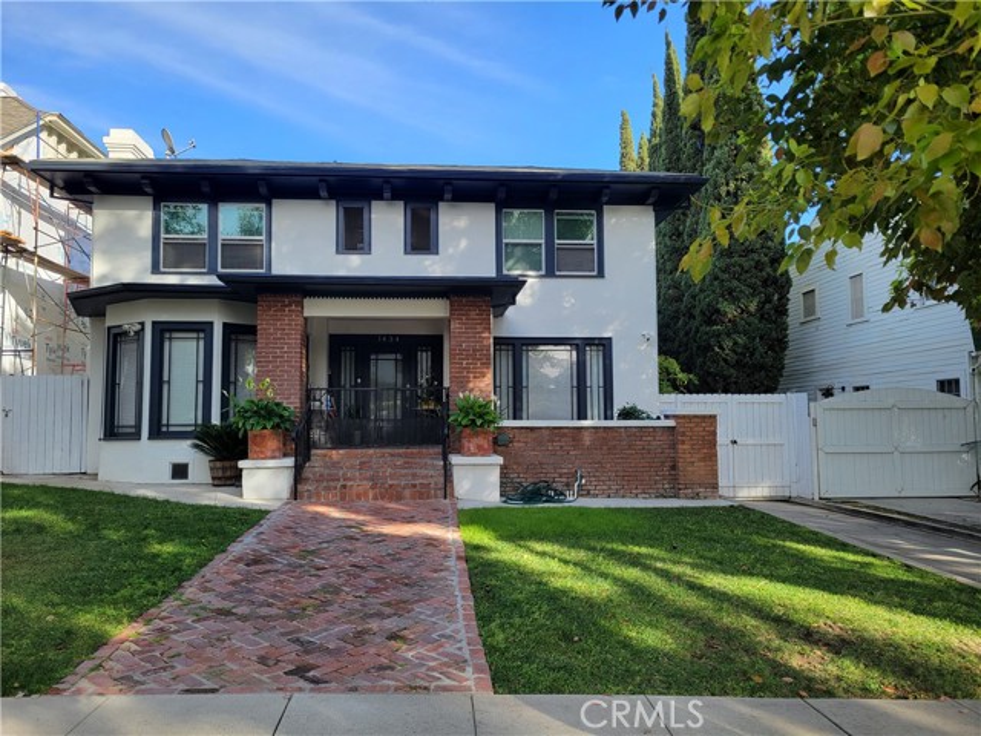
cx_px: 490
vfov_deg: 53.1
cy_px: 368
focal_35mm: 26
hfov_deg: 67.3
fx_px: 737
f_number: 1.8
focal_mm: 5.4
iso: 40
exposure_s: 1/612
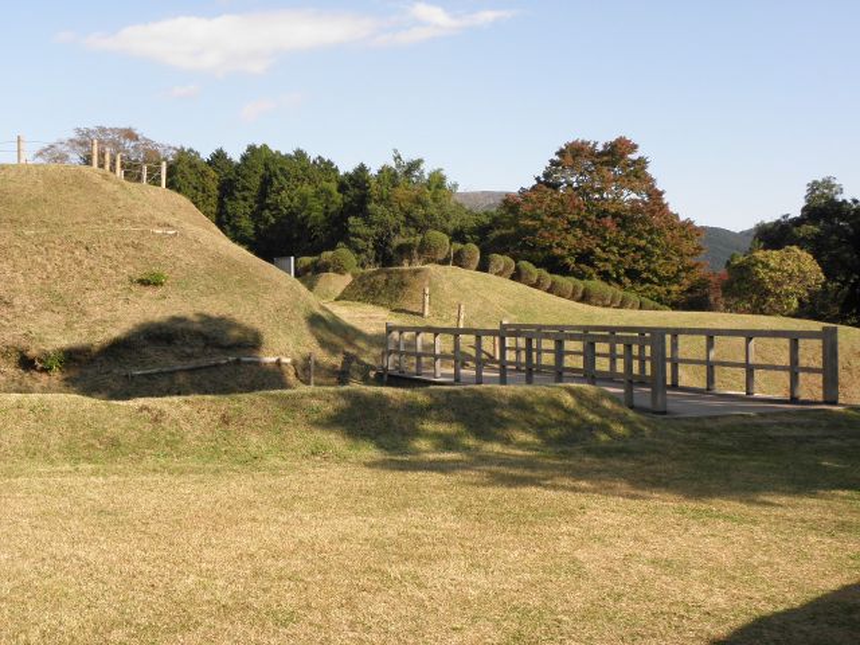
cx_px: 430
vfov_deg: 31.5
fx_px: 1143
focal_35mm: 46
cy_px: 322
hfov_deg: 41.2
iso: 64
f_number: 5.6
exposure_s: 1/125
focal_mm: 8.19
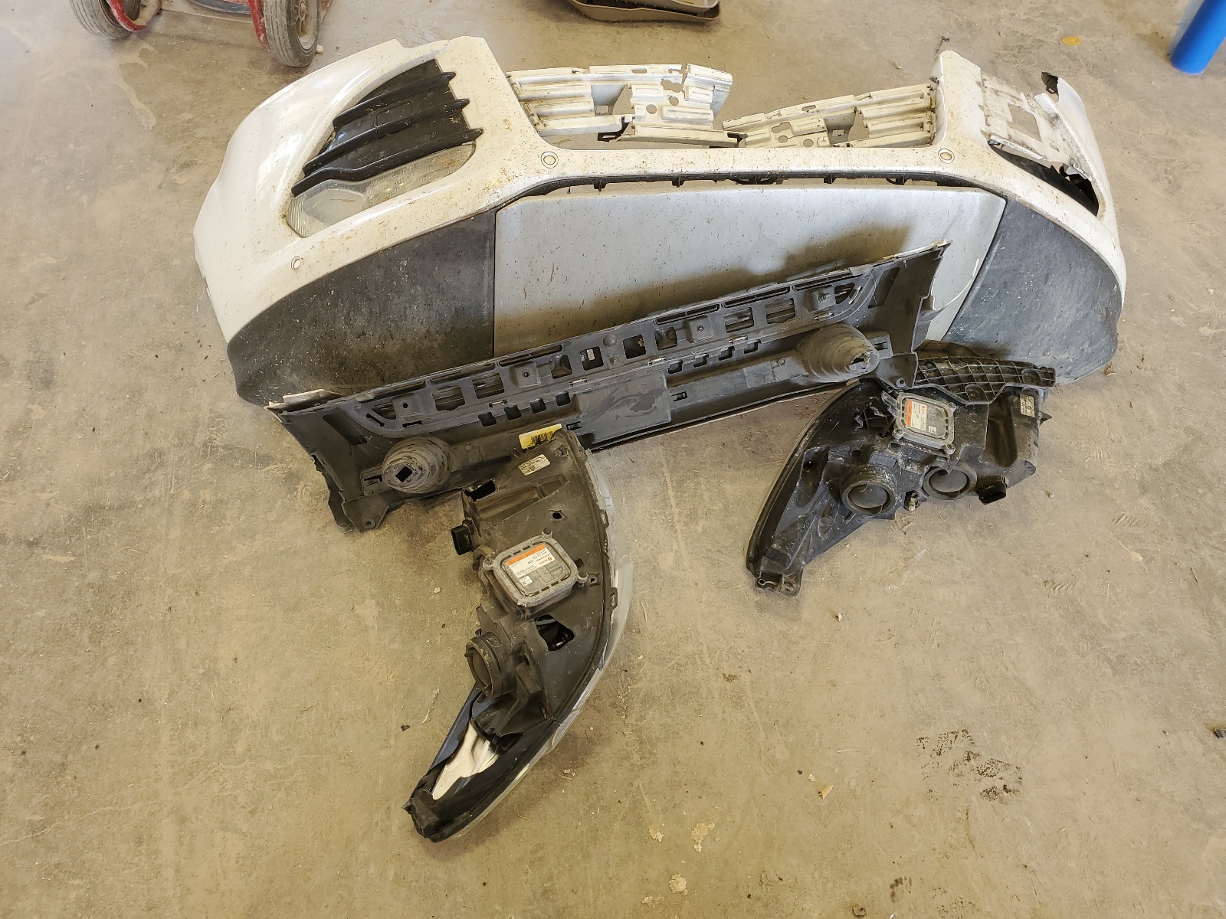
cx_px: 613
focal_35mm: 26
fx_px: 921
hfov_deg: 67.3
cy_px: 460
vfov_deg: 53.1
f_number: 1.5
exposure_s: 1/60.2
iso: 51
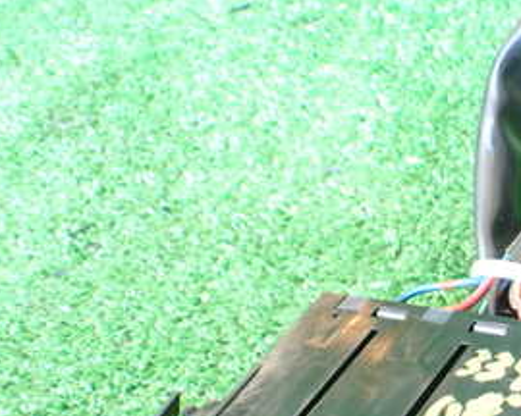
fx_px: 1002
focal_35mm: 65
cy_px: 308
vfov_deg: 23.3
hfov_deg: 27.1
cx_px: 548
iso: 800
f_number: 2.3
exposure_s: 1/50
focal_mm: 5.4
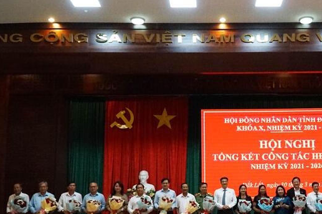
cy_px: 140
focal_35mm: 48
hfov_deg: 40.2
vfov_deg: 27.9
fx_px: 429
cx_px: 233
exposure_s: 1/640
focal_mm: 21
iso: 6400
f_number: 4
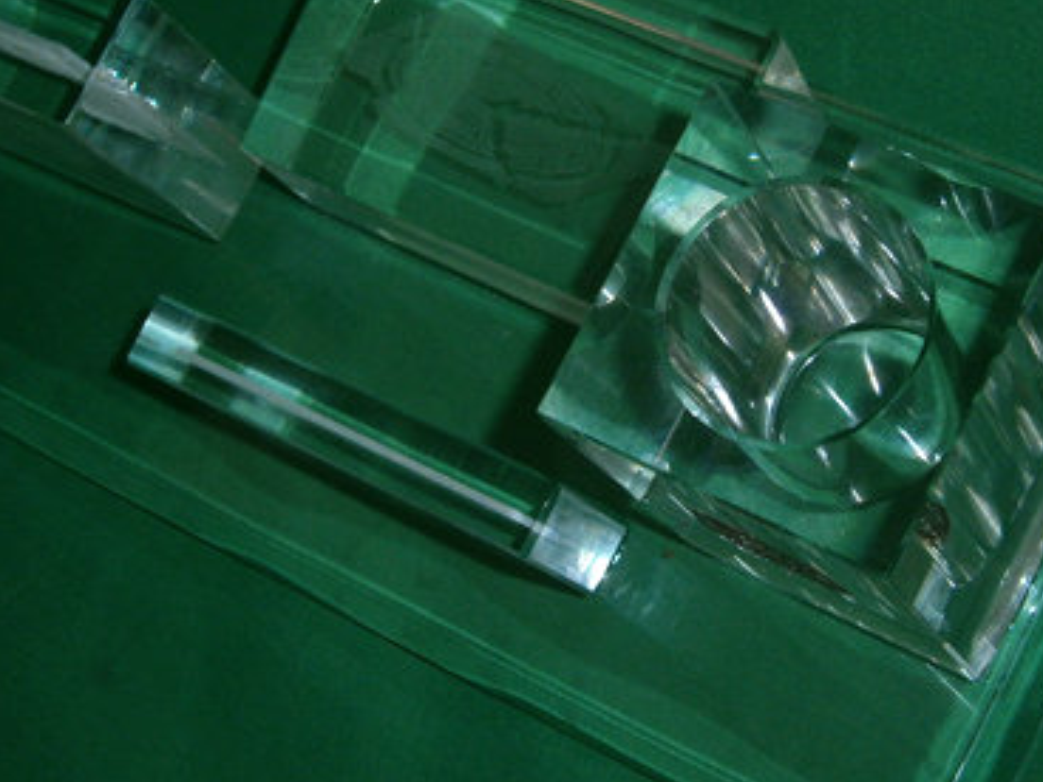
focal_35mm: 83
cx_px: 485
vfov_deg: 17.8
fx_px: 2501
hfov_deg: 23.6
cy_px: 296
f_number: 3.4
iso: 125
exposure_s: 1/40
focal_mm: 8.3
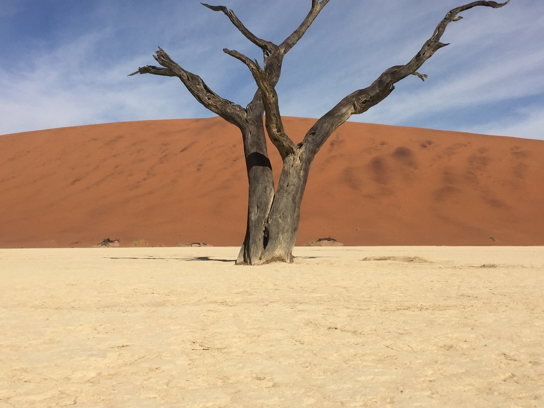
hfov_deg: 42.9
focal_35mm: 44
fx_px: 691
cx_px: 281
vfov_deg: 32.7
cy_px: 146
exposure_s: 1/3968
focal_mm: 4.15
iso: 32
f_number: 2.2
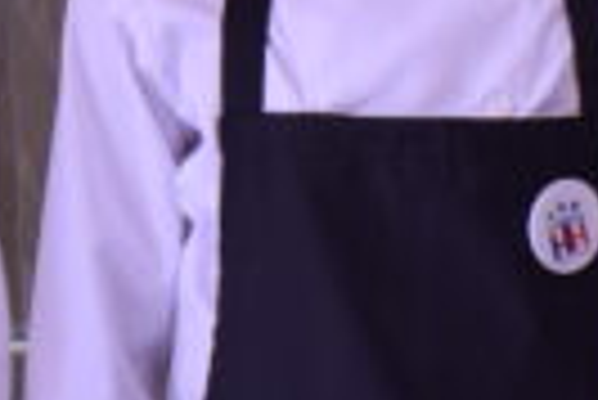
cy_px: -25
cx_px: 728
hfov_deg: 7.1
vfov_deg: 4.8
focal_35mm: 289
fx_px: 4803
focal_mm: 25
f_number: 5.6
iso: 200
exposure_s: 1/15
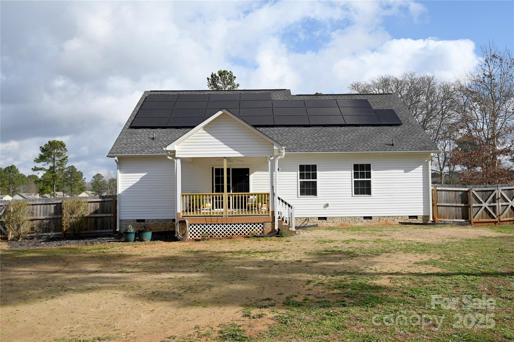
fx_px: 414
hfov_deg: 63.7
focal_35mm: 29
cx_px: 257
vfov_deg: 44.9
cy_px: 171
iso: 100
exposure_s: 1/400
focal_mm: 29
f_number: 8
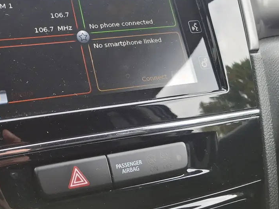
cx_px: 36
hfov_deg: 35.6
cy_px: 69
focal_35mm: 51
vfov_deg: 28.4
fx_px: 411
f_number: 1.8
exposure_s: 1/100
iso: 160
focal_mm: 4.69
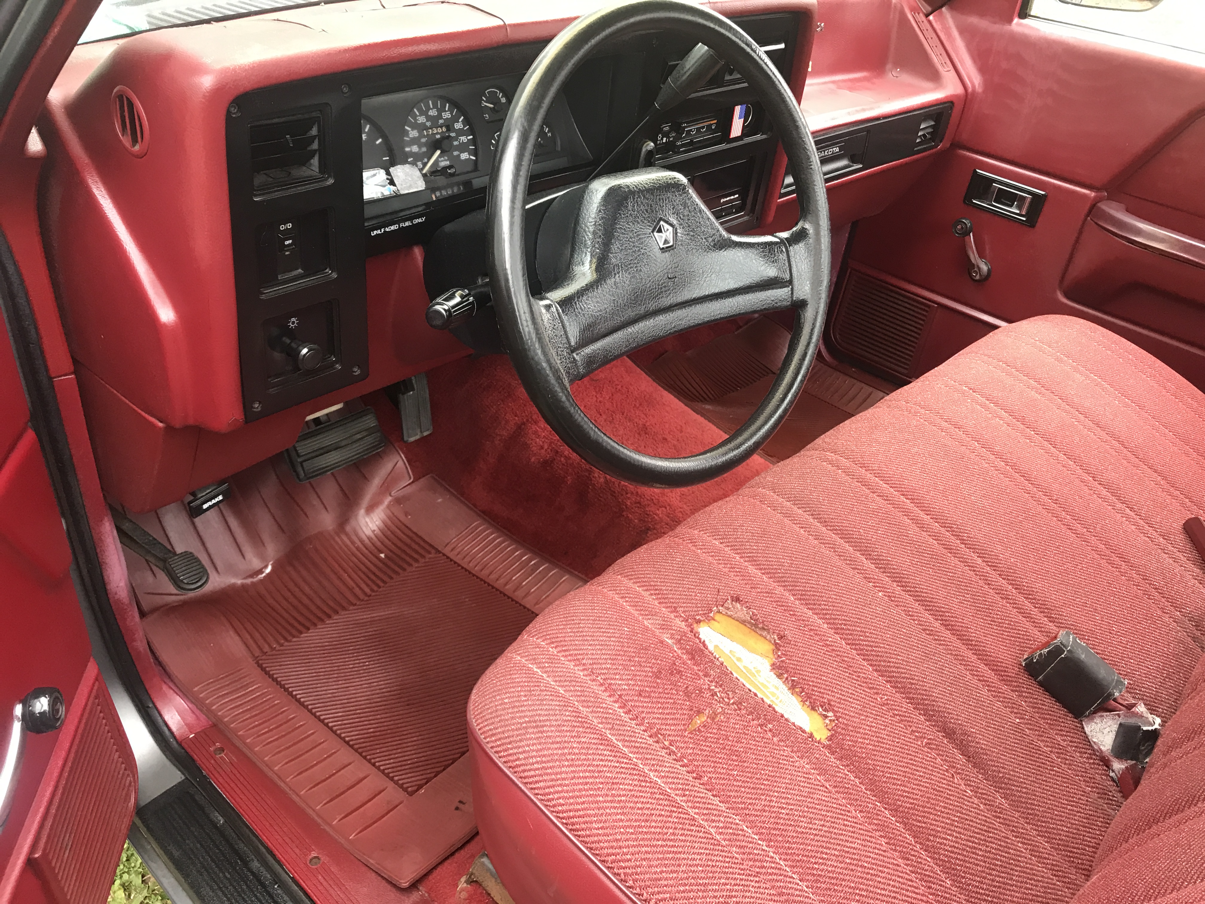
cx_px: 602
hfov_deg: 63.4
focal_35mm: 28
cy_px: 452
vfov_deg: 49.7
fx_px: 975
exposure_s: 1/30
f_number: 1.8
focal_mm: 3.99
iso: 25
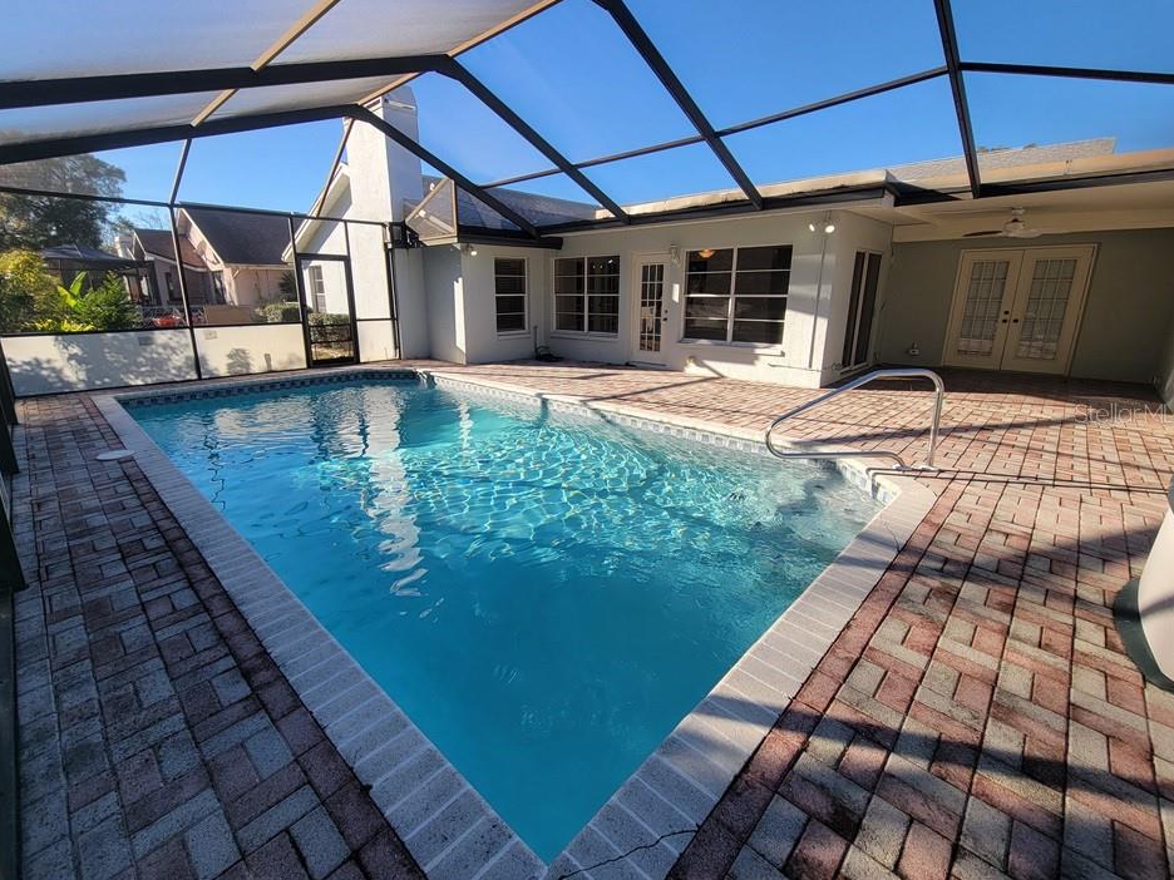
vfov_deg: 85.6
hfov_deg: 102.0
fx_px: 475
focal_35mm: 14
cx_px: 561
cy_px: 412
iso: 50
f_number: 2.2
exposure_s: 1/518
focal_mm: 2.2
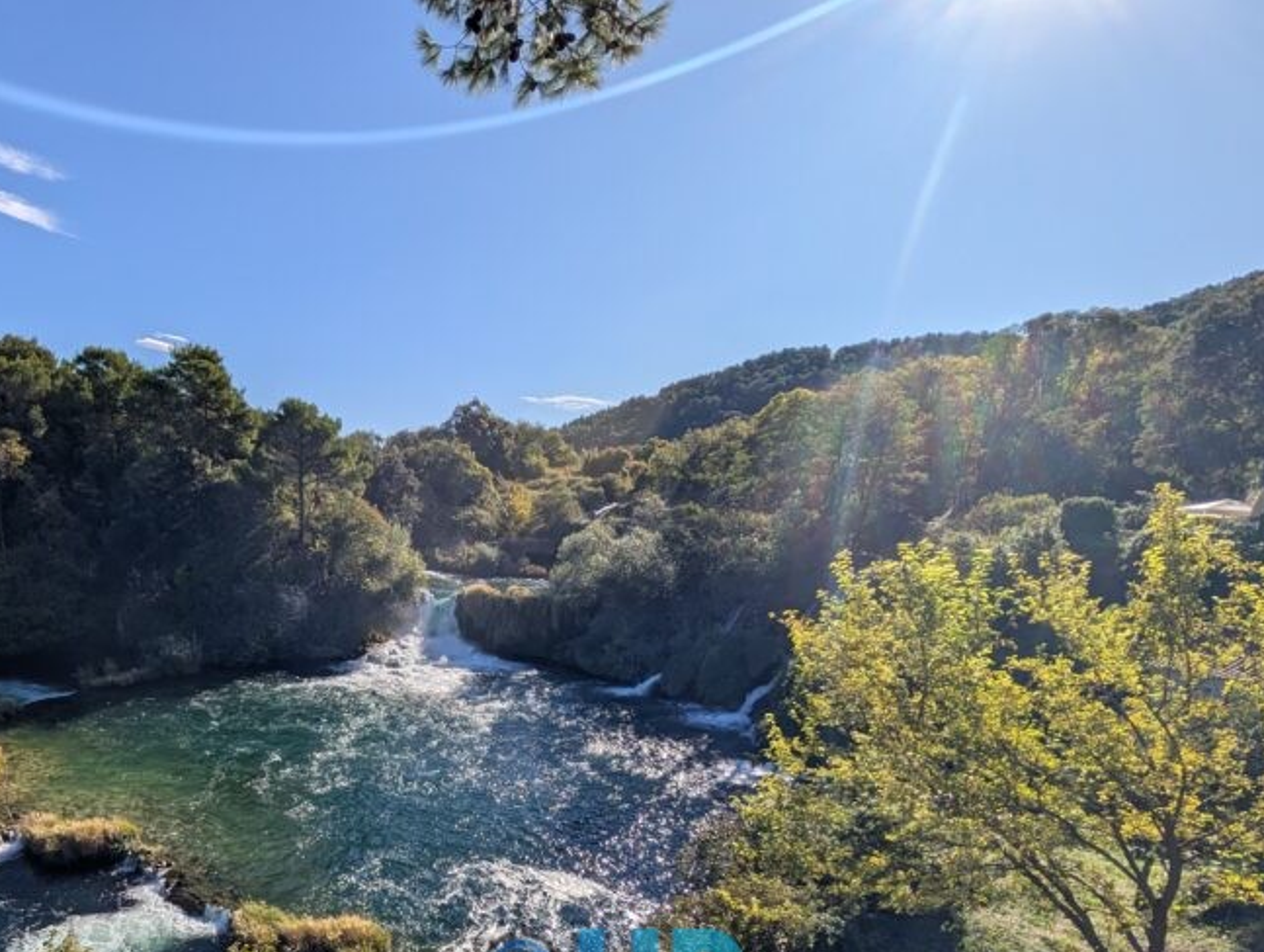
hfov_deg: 79.9
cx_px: 361
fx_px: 695
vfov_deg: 65.5
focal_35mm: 19
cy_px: 689
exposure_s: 1/3663
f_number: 1.7
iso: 49
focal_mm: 2.02
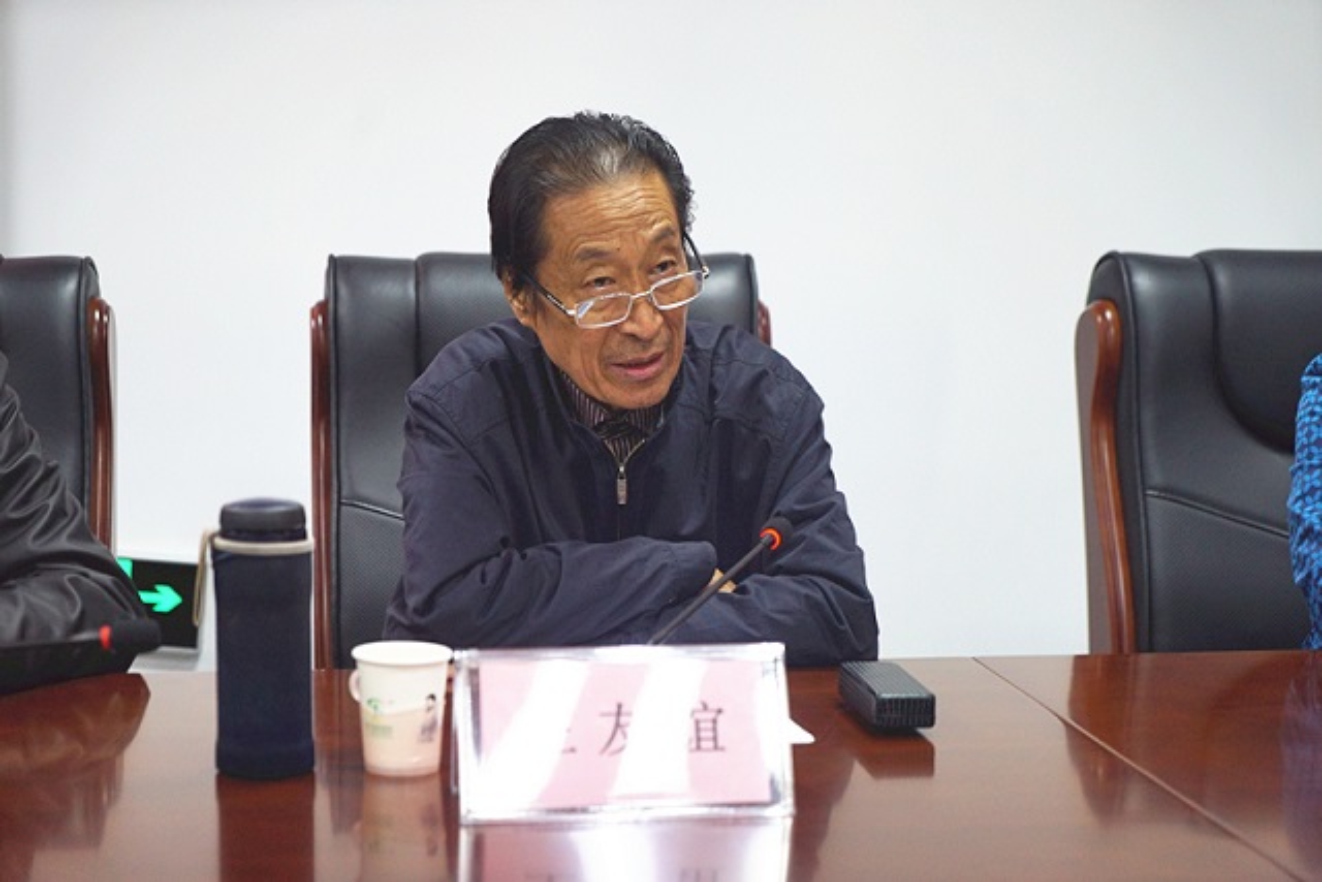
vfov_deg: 19.5
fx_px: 2571
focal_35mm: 70
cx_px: 661
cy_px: 441
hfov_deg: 28.8
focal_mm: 70
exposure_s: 1/160
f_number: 4
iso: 1000
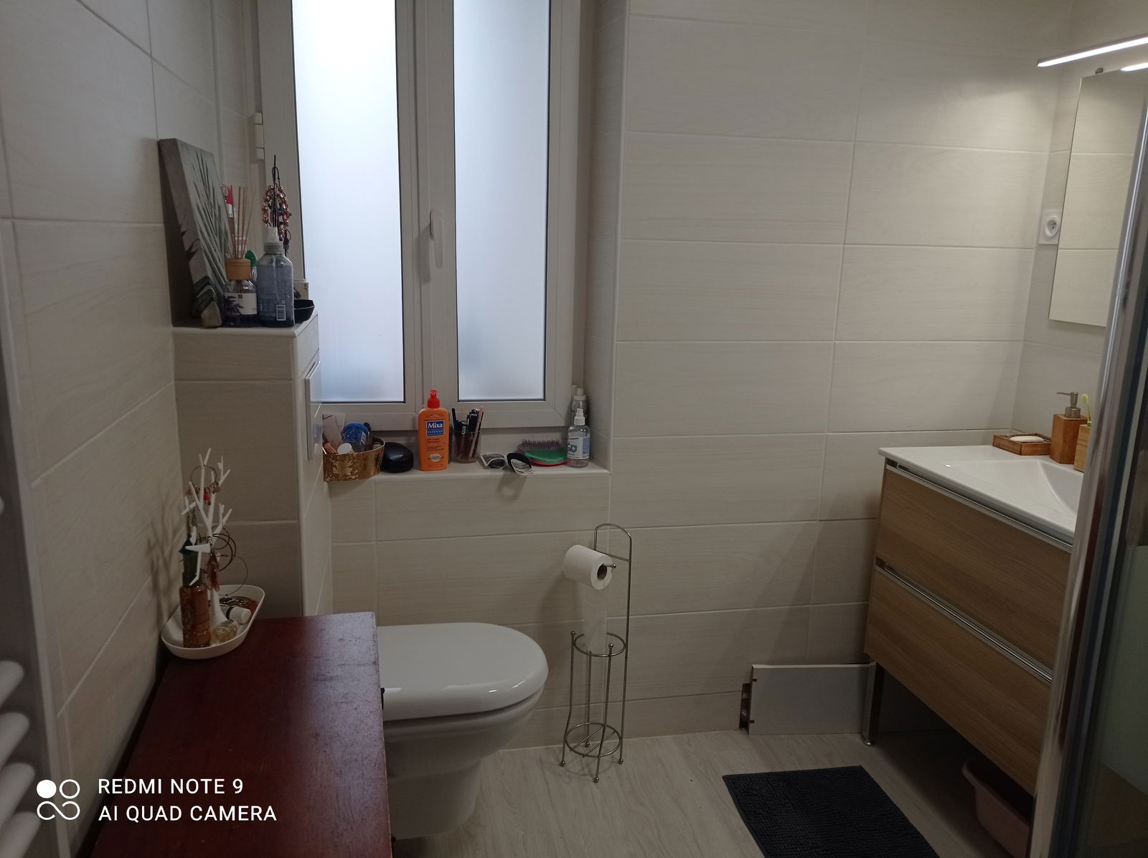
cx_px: 574
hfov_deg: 63.5
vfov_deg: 49.7
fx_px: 927
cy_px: 429
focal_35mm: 28
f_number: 1.79
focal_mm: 4.74
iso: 100
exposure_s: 1/108
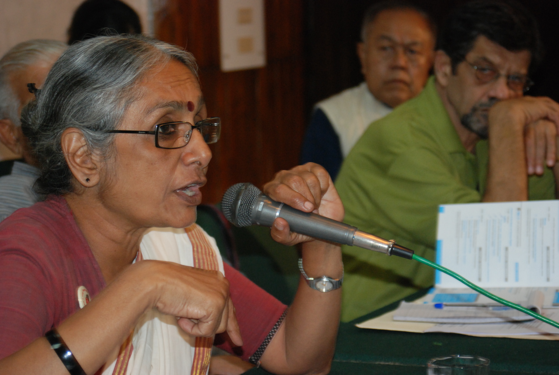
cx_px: 280
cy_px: 188
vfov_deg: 12.2
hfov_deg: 18.2
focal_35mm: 112
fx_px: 1749
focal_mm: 75
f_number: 5.6
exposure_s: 1/60
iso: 800
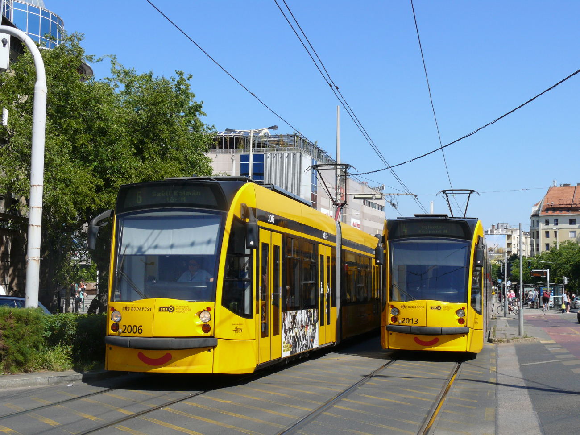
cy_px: 218
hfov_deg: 37.5
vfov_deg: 28.6
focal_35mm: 51
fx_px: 855
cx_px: 290
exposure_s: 1/400
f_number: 6.3
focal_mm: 10.8
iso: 100
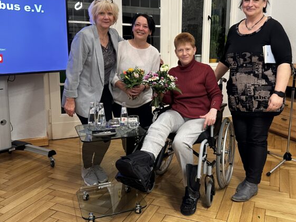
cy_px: 94
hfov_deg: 55.2
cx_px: 169
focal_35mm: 33
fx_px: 282
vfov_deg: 42.8
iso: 320
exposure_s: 1/50
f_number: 1.78
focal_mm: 6.86
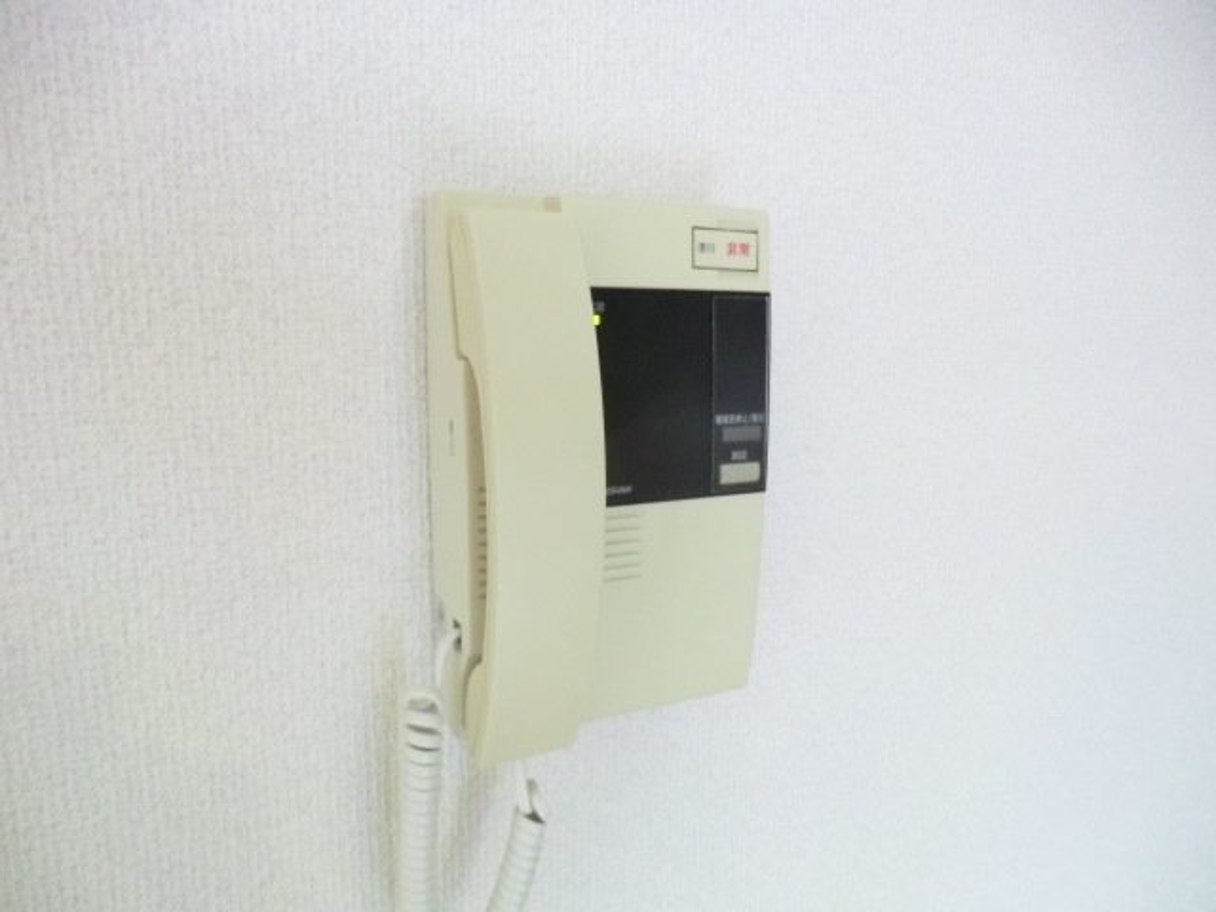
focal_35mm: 24
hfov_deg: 71.6
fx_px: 843
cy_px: 456
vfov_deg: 56.8
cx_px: 608
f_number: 3.2
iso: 800
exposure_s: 1/40
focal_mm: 4.3
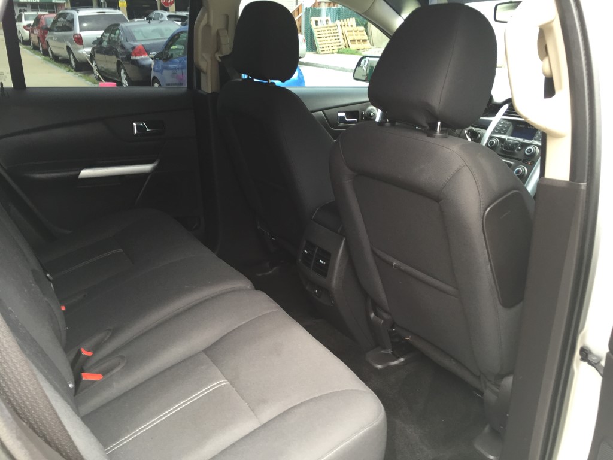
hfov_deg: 61.7
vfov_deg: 48.2
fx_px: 514
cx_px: 306
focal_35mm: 29
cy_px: 230
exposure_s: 1/120
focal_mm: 4.15
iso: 50
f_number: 2.2
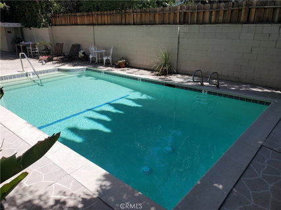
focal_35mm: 26
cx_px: 140
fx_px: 211
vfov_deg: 53.0
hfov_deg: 67.3
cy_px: 105
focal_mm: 4.3
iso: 50
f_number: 2.4
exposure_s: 1/1457
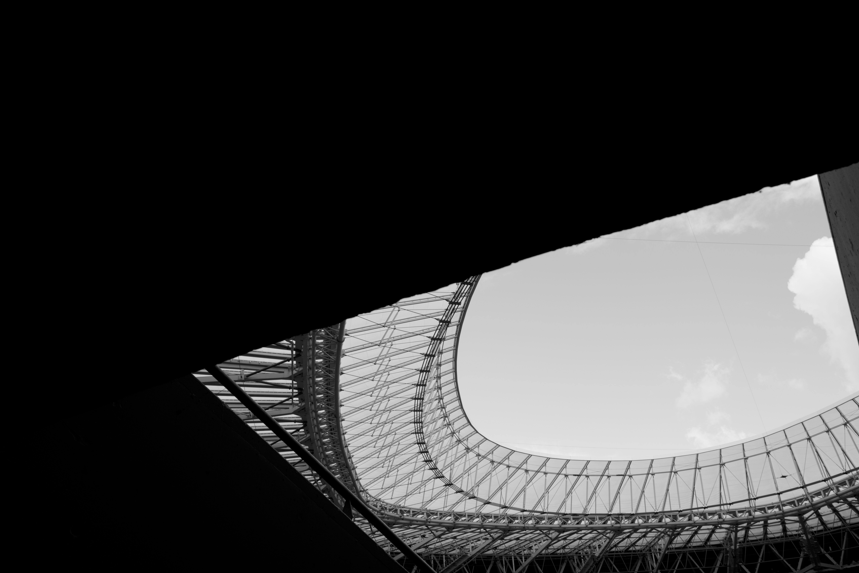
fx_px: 835
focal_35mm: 35
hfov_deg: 54.4
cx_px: 397
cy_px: 268
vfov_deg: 37.9
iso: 200
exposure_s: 1/125
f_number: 10
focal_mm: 28
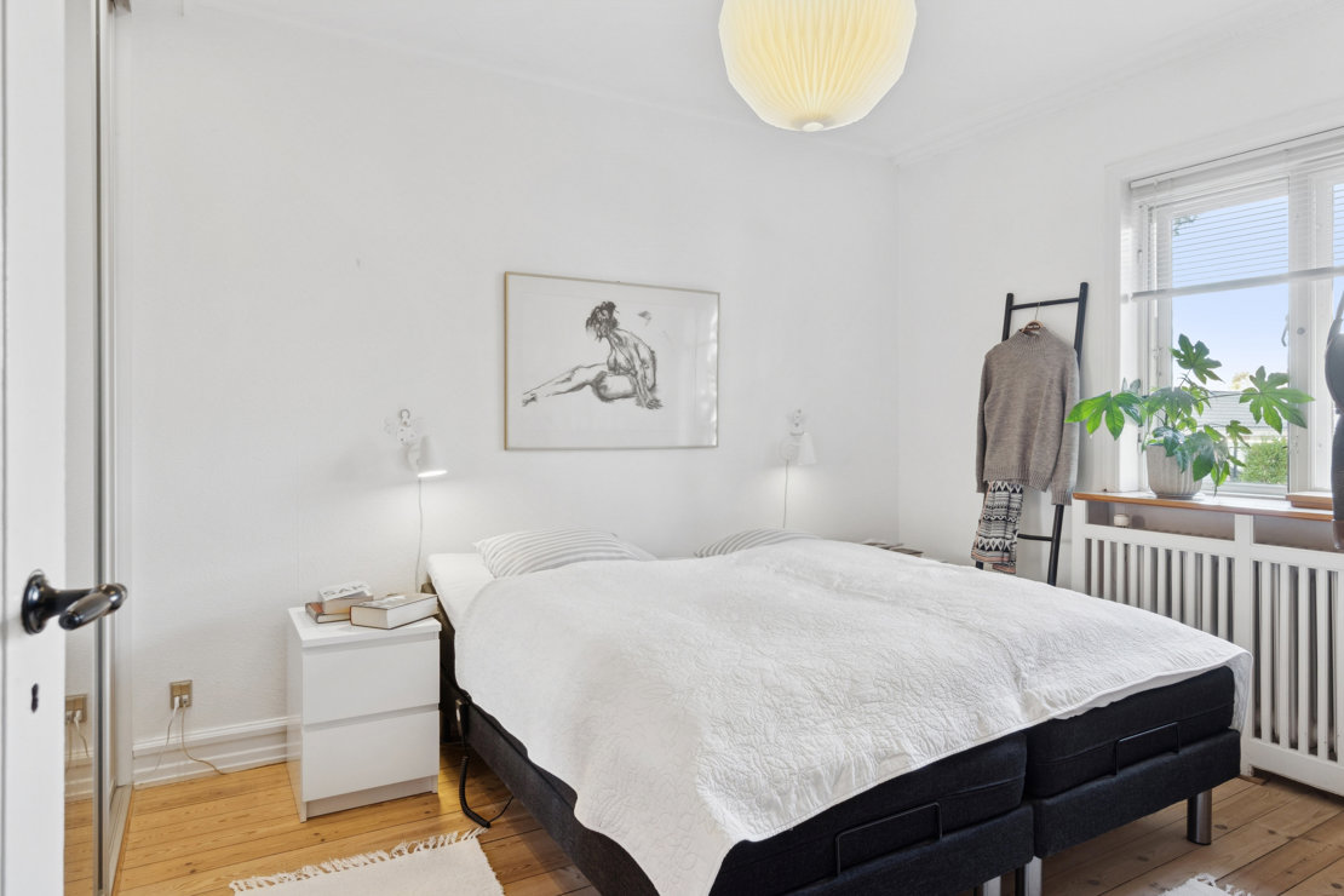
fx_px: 784
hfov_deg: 81.2
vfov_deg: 59.5
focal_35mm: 21
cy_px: 448
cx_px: 672
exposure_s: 1/6
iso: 200
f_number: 8
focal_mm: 14
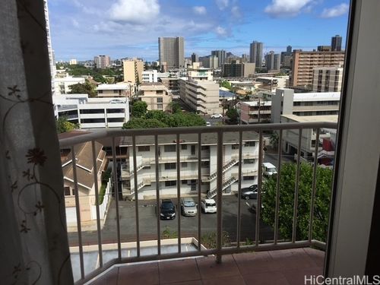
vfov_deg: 48.2
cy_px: 142
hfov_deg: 61.7
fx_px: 318
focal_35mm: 29
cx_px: 190
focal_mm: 4.15
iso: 32
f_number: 2.2
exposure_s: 1/1883
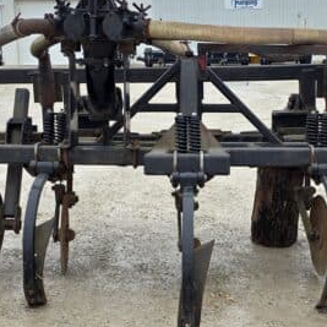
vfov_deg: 28.1
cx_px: 191
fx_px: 652
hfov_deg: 28.1
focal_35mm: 61
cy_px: 196
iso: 50
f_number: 1.7
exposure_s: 1/359
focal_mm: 6.3
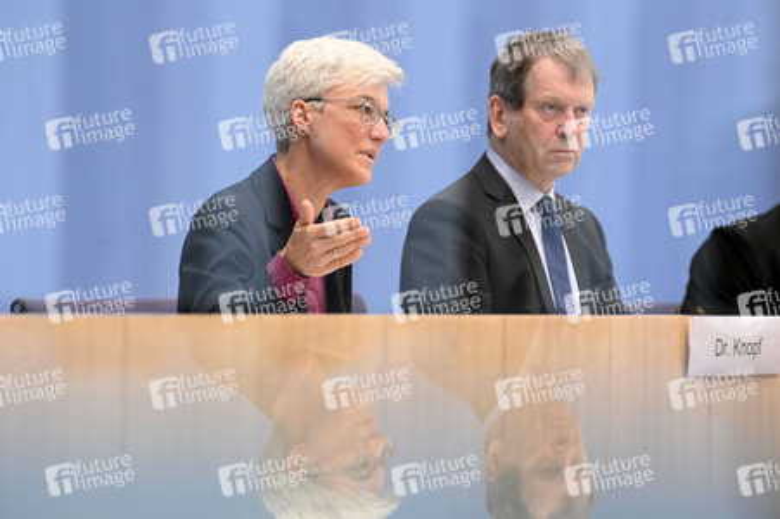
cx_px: 390
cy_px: 260
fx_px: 4330
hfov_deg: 10.3
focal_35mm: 200
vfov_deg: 6.9
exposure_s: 1/500
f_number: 5
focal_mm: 200
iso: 3200
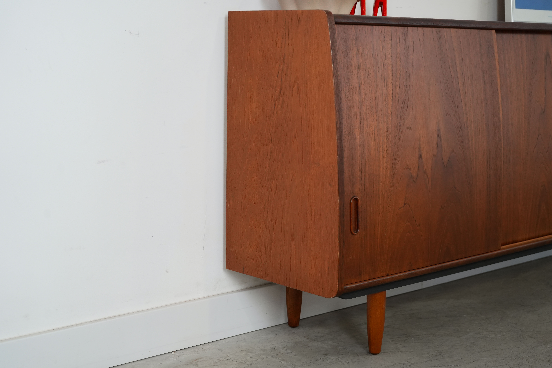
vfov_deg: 23.4
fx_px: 889
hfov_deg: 34.5
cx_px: 276
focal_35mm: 58
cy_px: 184
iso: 1250
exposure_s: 1/25
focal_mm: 58
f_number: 5.6
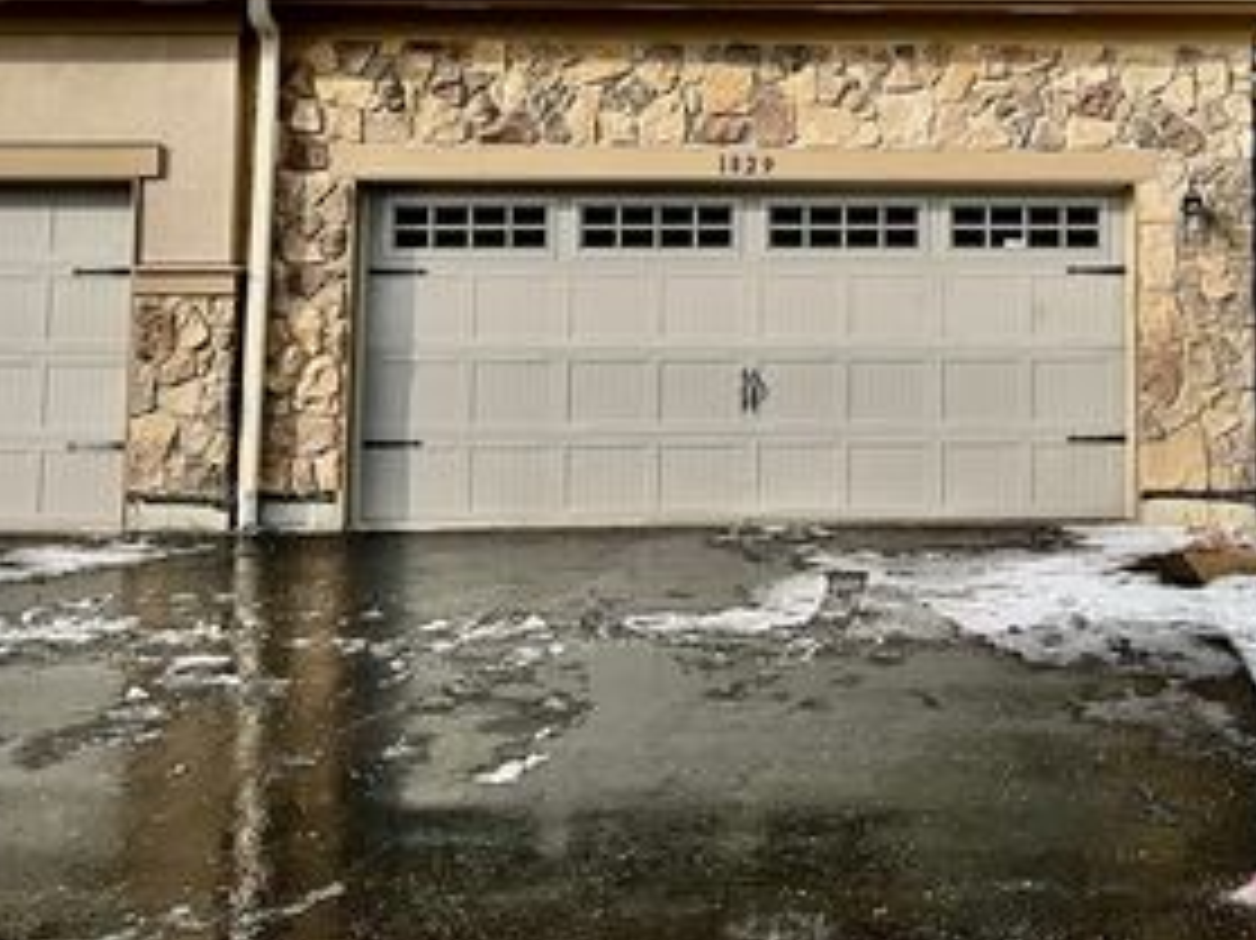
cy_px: 133
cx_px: 1004
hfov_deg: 35.6
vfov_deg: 27.2
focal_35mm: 52
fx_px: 1886
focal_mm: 3
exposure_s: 1/1912
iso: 25
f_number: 1.8
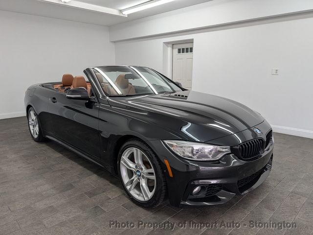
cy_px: 118
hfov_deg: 71.6
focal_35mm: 24
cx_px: 156
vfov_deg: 56.8
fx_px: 217
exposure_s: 1/120
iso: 108
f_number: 1.68
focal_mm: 6.9
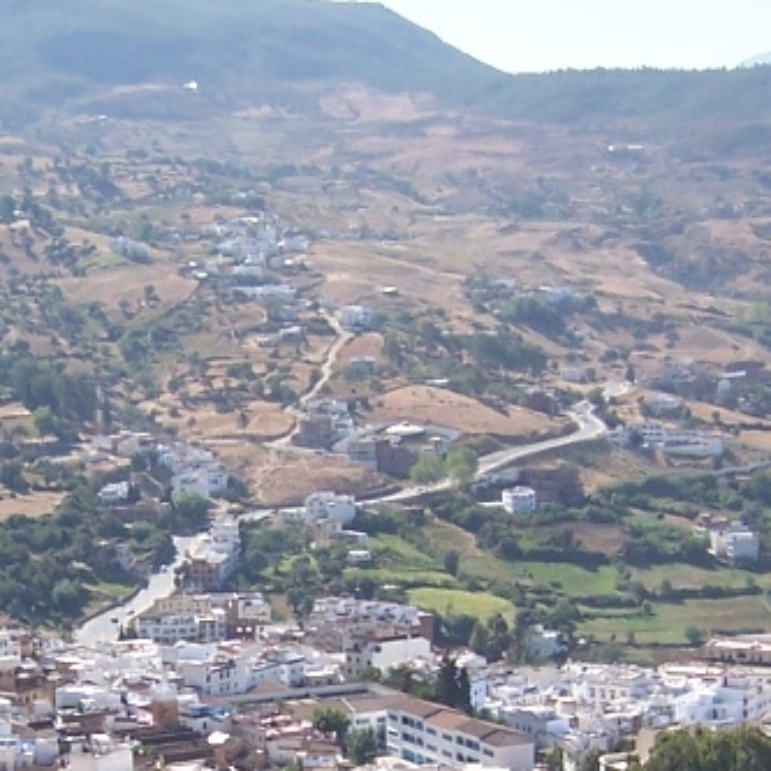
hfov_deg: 16.4
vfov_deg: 16.3
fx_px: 2646
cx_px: 134
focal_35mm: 105
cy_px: 720
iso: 80
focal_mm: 5.5
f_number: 3.4
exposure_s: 1/750
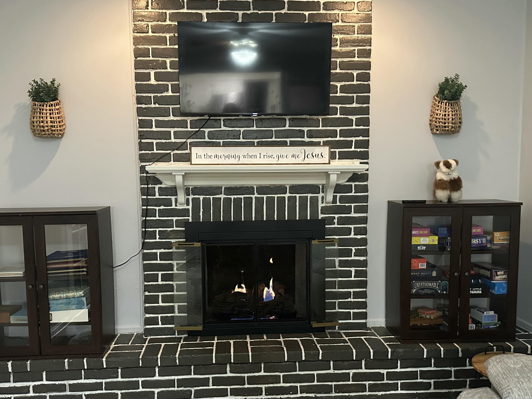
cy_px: 216
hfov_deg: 58.3
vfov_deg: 45.4
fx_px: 476
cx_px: 253
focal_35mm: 31
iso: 1000
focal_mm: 6.86
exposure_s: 1/40
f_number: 1.78
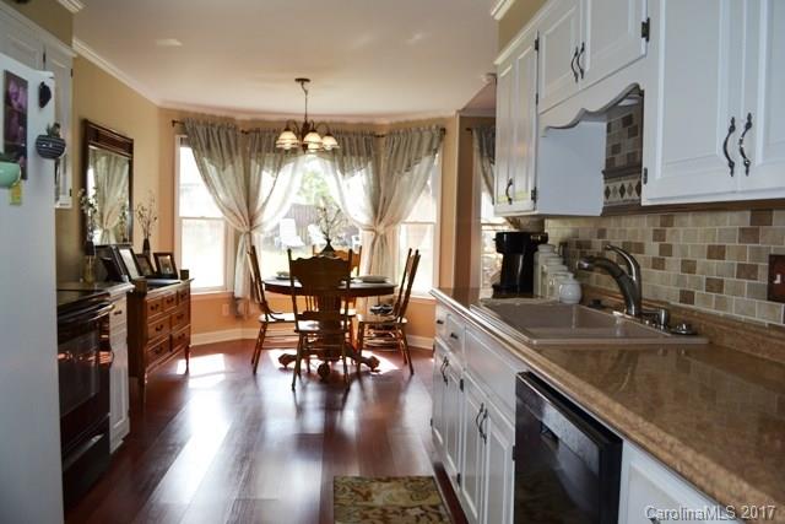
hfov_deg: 67.4
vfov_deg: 48.0
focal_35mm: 27
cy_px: 262
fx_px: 589
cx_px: 392
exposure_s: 1/125
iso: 220
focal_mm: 18
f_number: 4
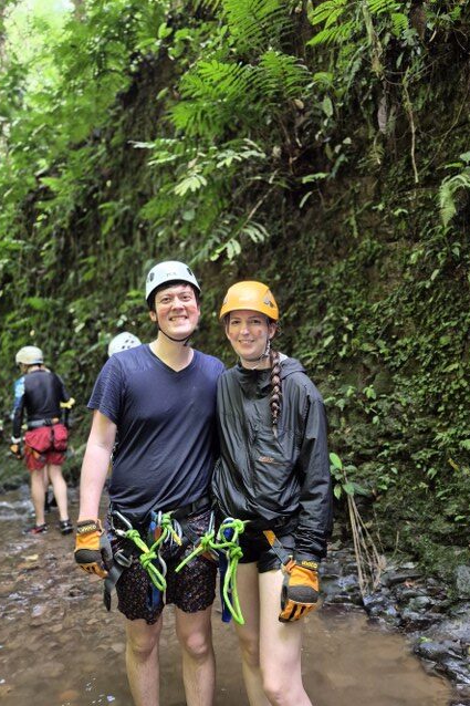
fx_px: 470
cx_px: 221
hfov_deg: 53.1
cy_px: 353
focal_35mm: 24
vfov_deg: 73.8
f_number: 1.8
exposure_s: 1/60
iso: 800
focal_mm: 5.4
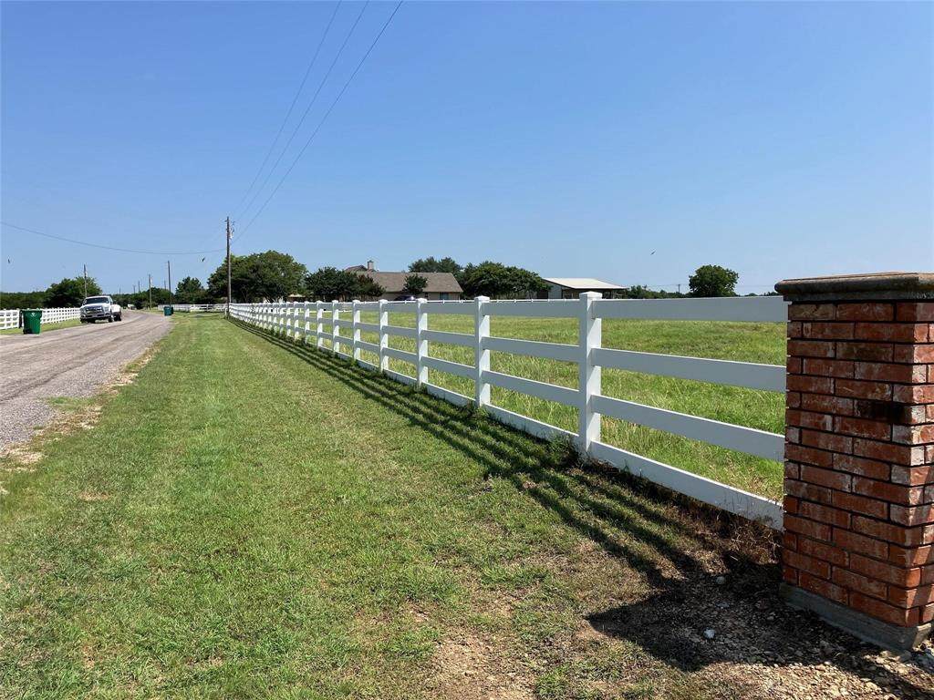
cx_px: 467
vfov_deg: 49.7
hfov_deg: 63.4
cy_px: 350
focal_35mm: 28
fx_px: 755
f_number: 1.8
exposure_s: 1/2433
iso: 32
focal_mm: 3.99
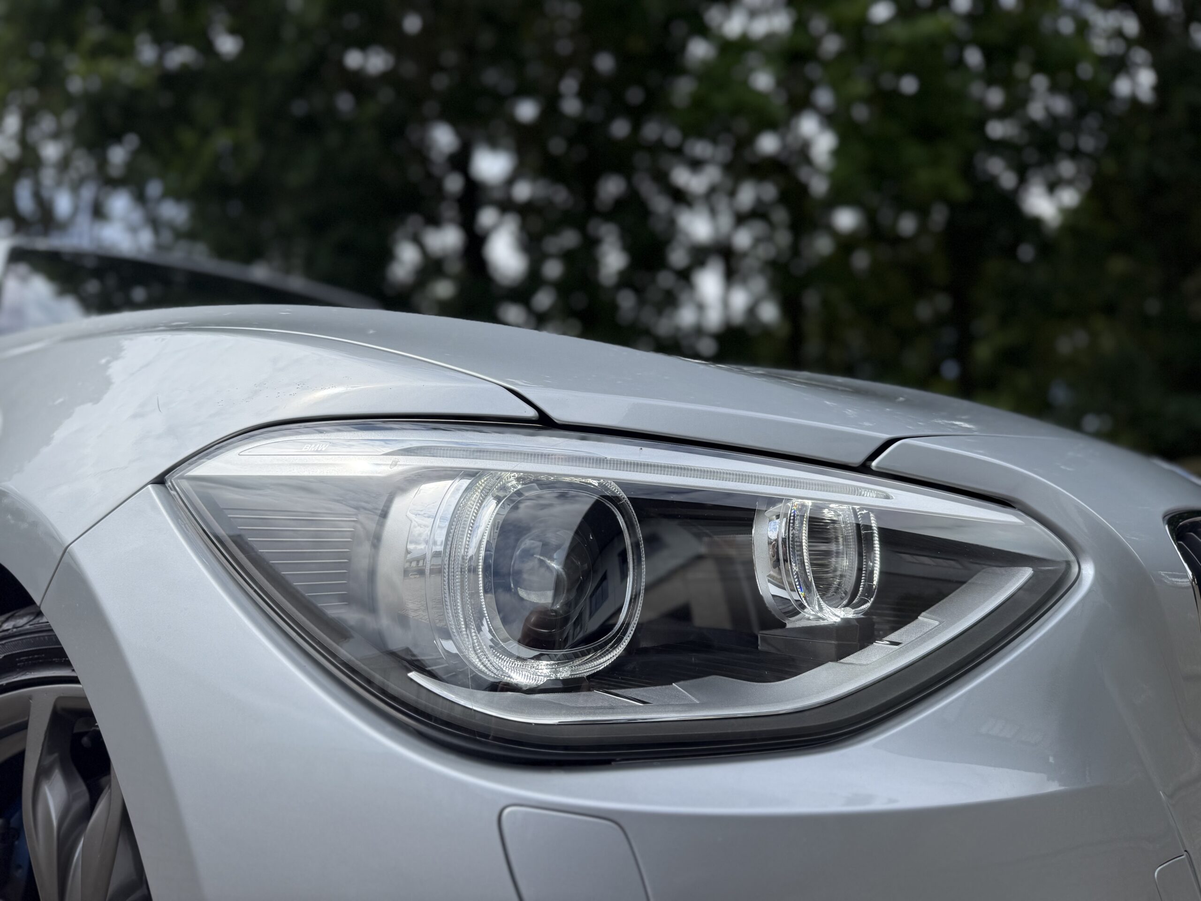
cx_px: 600
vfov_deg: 56.8
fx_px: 833
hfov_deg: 71.6
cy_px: 450
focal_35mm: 24
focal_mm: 6.76
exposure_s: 1/4975
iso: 80
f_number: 1.78
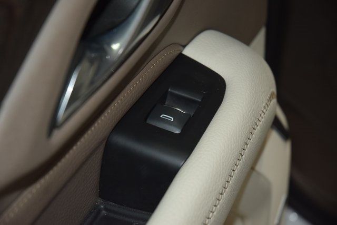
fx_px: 983
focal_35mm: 105
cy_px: 112
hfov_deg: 19.5
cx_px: 168
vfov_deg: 13.0
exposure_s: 1/60
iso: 1100
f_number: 4.5
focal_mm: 70
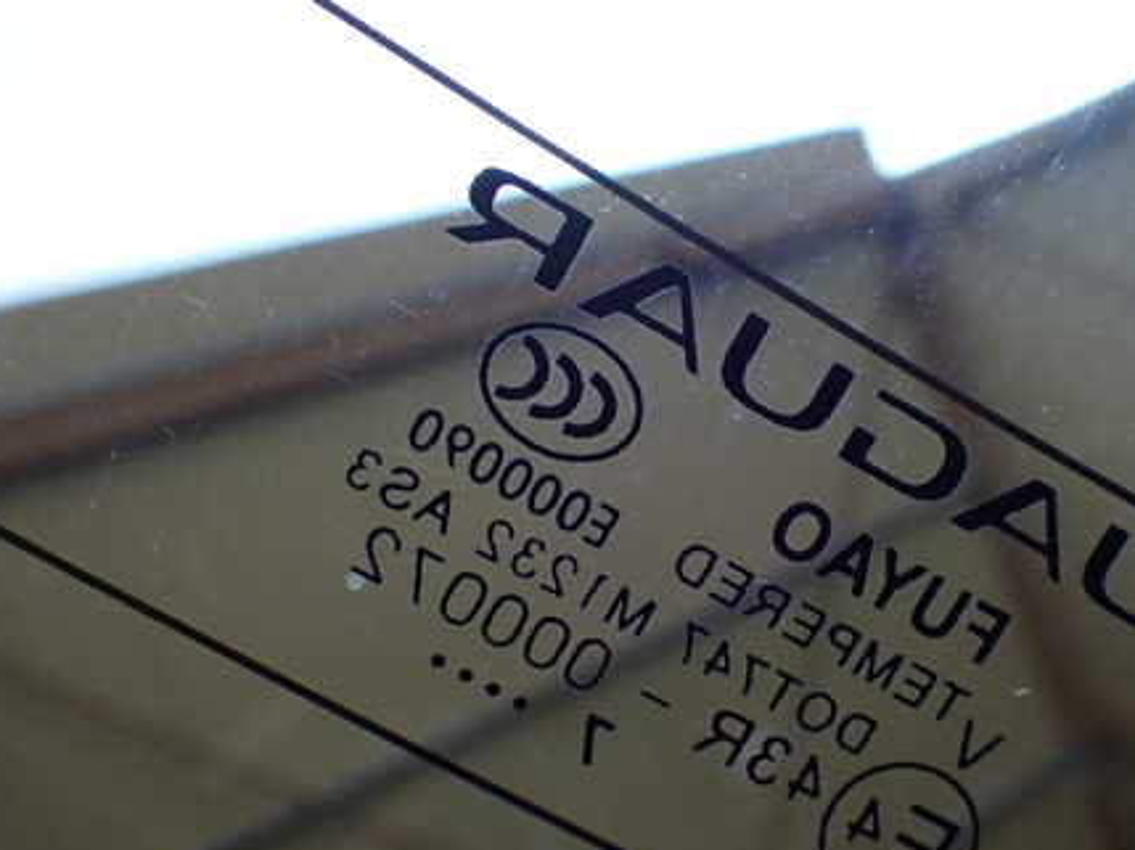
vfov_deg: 34.2
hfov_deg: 44.5
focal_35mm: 42
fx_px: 1376
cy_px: 490
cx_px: 693
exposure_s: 1/125
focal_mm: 5.4
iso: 160
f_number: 3.2
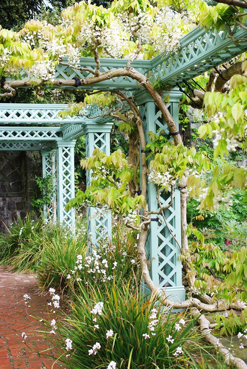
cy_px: 184
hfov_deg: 26.1
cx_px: 124
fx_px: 534
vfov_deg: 38.2
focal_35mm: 52
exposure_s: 1/125
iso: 100
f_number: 4.5
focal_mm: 35
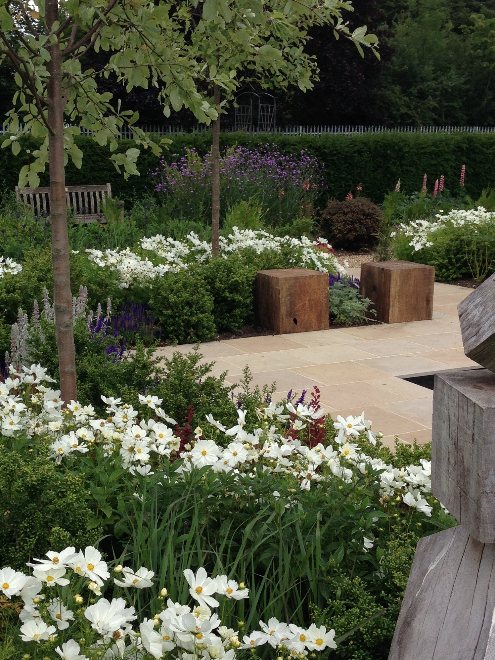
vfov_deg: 35.5
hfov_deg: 27.0
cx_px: 229
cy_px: 313
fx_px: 1030
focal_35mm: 54
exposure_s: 1/919
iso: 50
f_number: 2.4
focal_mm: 4.12
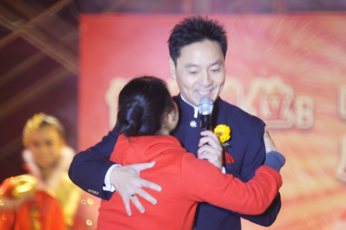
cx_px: 173
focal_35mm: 750
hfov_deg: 2.8
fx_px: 7200
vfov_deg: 1.8
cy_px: 115
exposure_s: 1/15
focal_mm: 500
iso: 400
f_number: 8
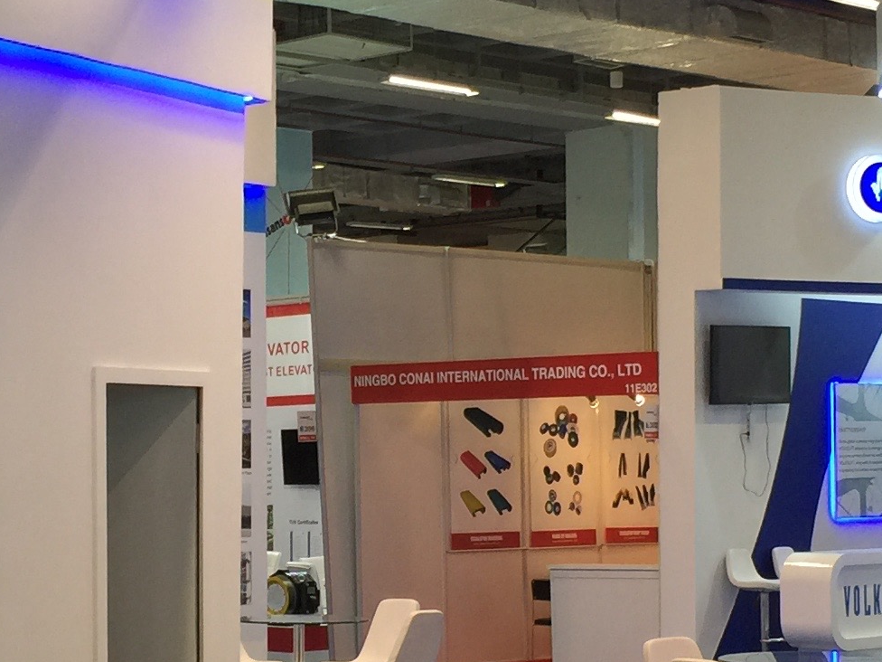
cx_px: 307
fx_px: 2472
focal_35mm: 97
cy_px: 403
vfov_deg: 15.2
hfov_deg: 20.2
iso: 32
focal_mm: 4.15
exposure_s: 1/33
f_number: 2.2
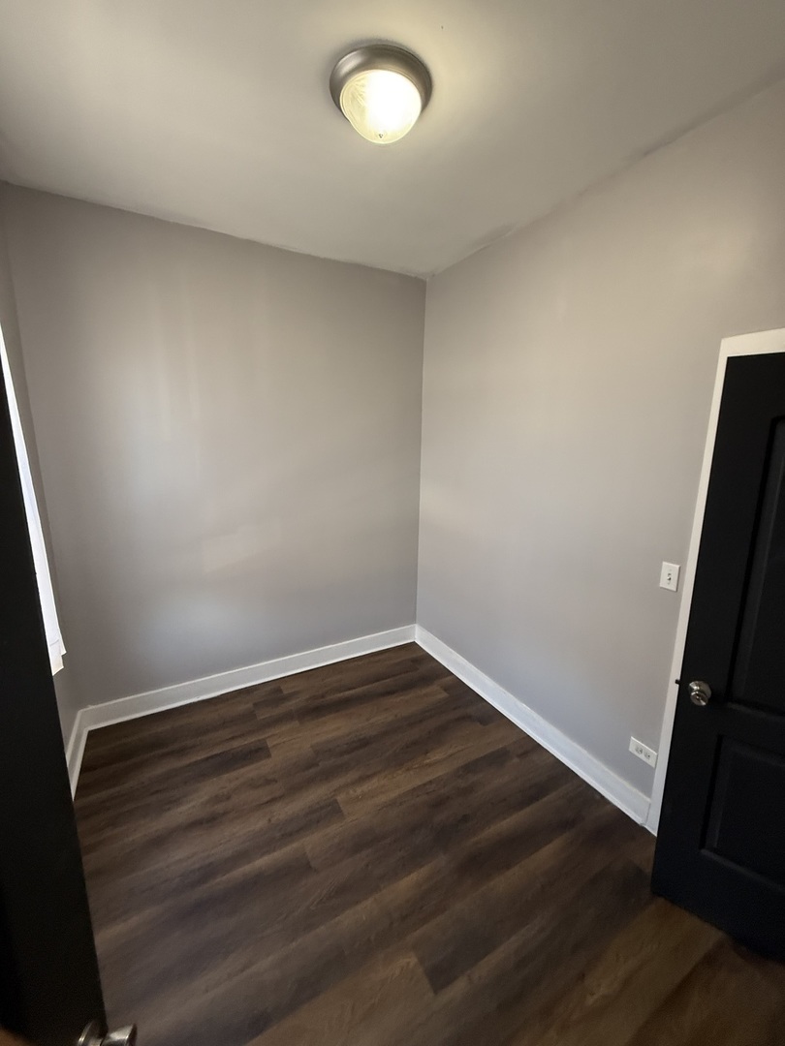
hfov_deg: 85.7
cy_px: 523
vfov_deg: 102.1
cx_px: 392
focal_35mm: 14
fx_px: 423
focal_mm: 2.22
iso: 250
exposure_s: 1/60
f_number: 2.2
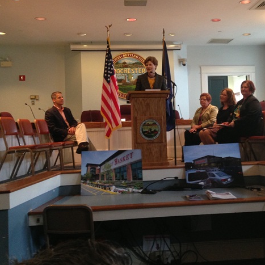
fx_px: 416
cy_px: 104
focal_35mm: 48
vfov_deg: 35.2
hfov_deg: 35.1
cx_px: 169
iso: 200
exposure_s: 1/20
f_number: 2.4
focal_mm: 4.13
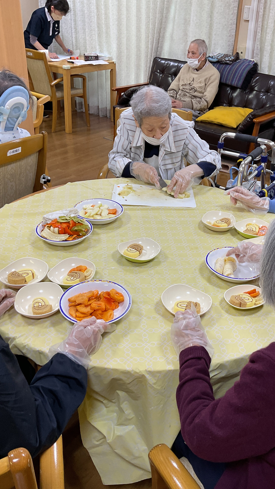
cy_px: 245
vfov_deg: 61.0
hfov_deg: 36.5
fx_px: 415
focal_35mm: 32
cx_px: 166
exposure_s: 1/60
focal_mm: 3
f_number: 1.8
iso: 50
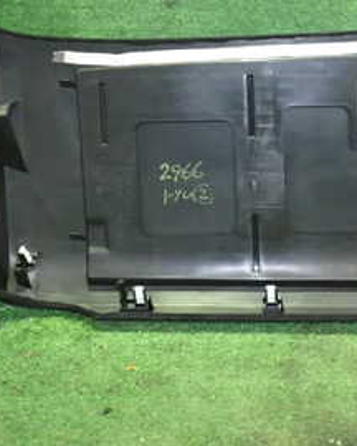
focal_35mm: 65
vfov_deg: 28.9
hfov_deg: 23.1
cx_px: 288
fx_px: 858
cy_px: 134
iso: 800
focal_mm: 5.4
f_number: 2.3
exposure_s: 1/20
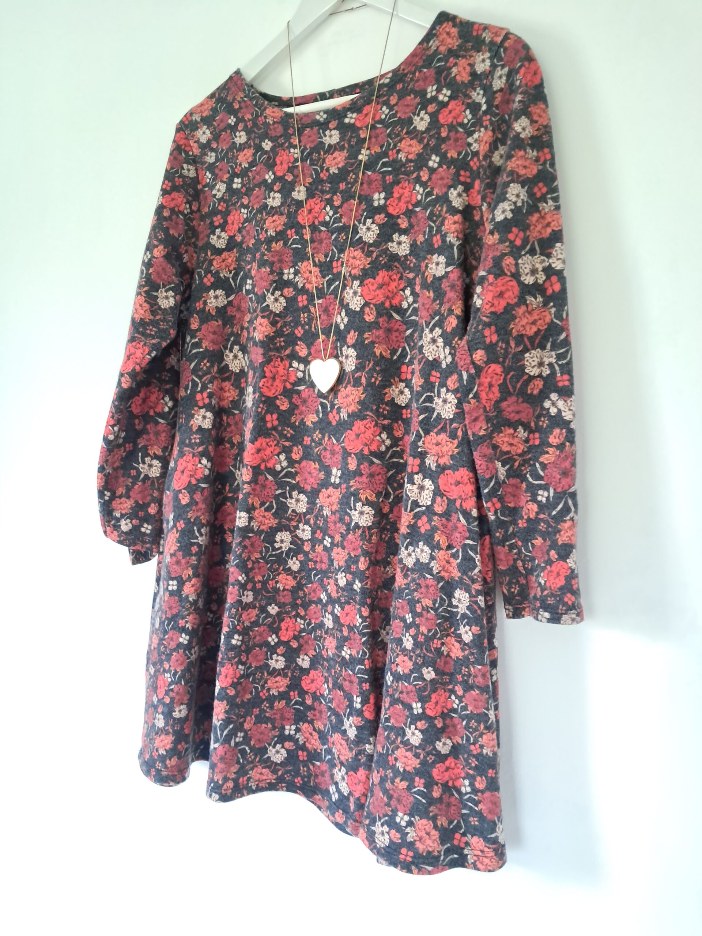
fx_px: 730
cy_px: 468
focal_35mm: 27
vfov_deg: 65.3
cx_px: 351
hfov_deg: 51.4
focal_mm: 4
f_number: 1.8
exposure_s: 1/20
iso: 1600
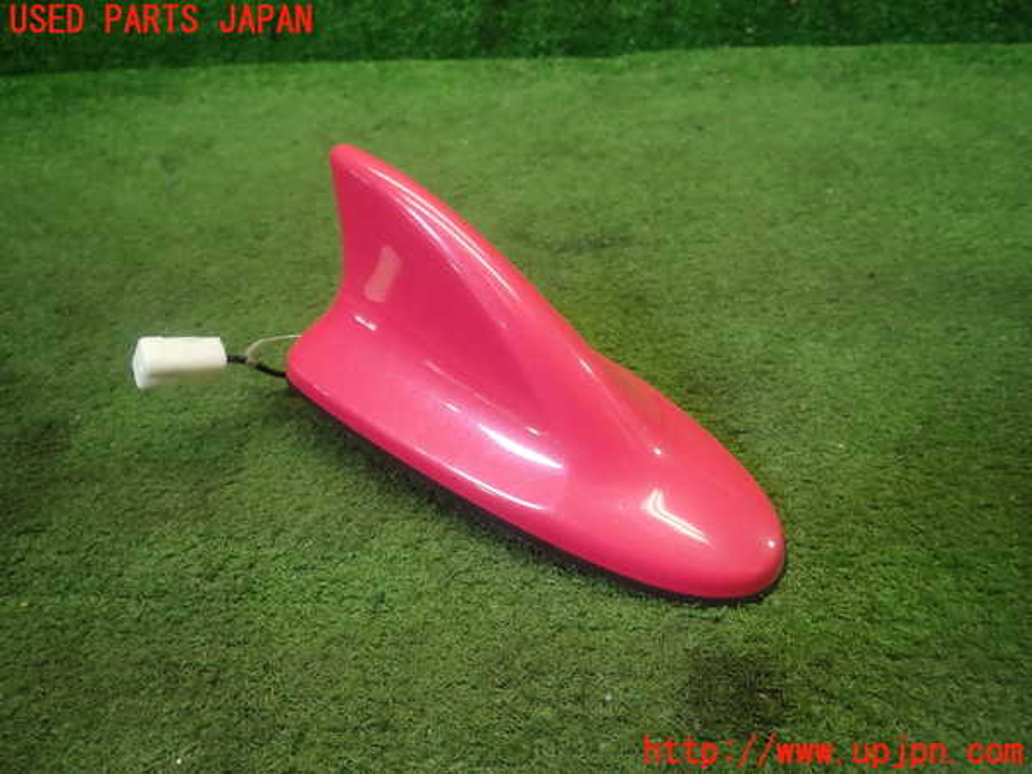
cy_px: 387
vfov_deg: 54.9
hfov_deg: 69.4
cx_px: 516
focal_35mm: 25
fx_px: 745
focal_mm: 4.5
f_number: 2
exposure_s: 1/60
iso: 125
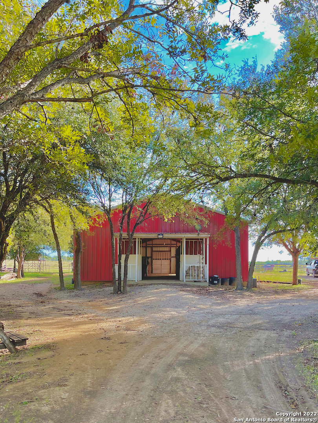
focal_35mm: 26
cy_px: 212
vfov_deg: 67.3
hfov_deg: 53.1
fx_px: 318
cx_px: 159
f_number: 1.6
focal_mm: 5.1
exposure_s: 1/324
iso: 32
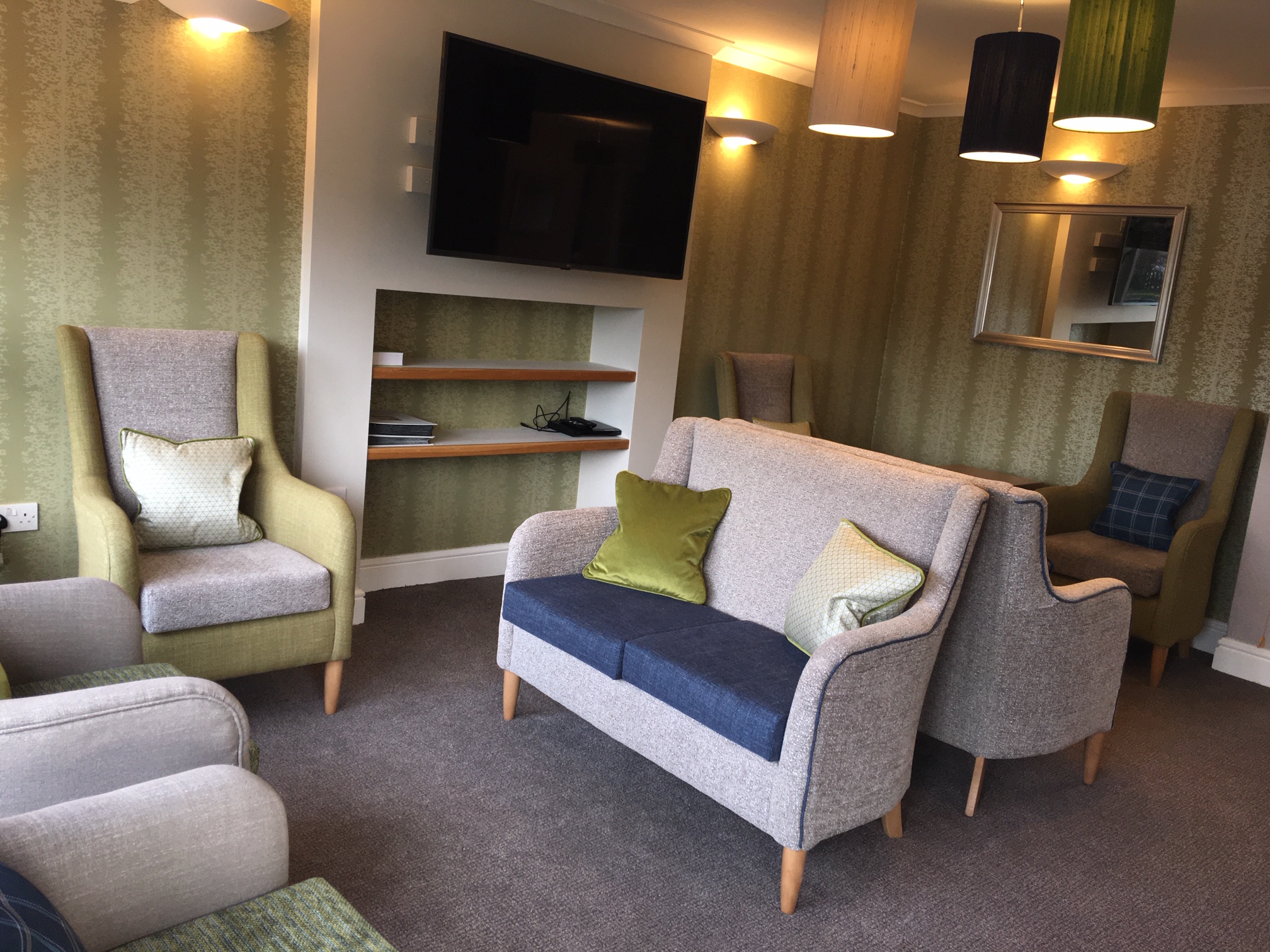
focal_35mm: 29
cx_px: 635
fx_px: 1064
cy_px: 476
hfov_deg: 61.7
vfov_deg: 48.2
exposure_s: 1/33
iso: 40
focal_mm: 4.15
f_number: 2.2
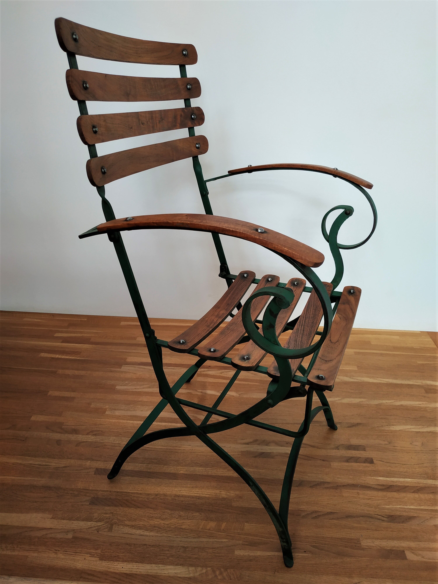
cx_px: 219
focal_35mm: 24
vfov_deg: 71.6
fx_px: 405
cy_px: 292
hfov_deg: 56.8
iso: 100
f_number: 1.9
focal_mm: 3.94
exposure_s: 1/50
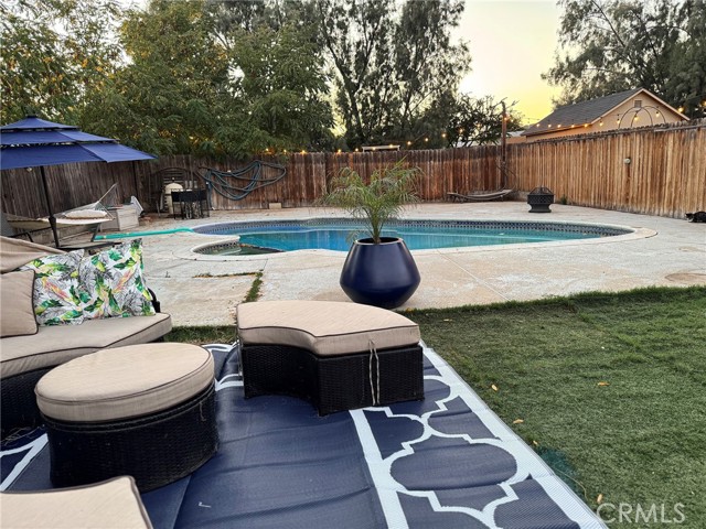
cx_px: 353
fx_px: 489
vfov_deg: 56.8
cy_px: 264
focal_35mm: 24
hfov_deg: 71.6
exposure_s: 1/60
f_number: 1.78
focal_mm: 6.76
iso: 250
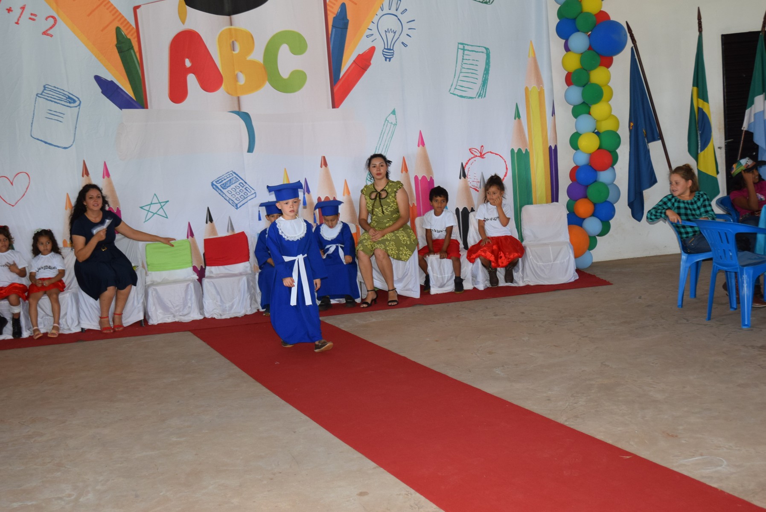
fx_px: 990
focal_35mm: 46
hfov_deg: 42.3
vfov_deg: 29.0
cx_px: 383
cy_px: 256
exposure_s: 1/100
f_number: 5
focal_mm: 31
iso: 800
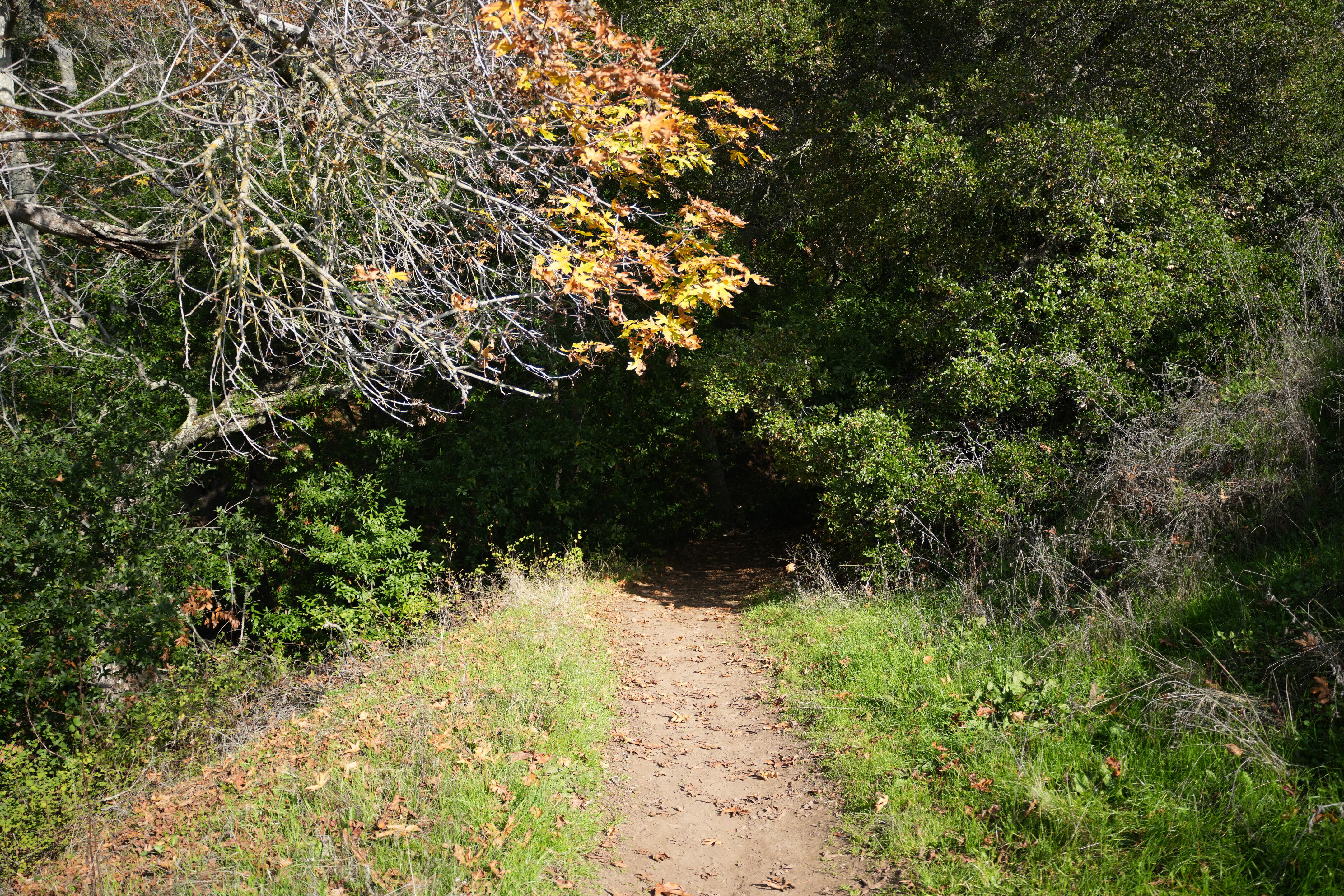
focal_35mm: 28
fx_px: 1045
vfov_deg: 46.4
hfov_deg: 65.5
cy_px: 448
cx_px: 672
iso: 320
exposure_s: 1/1000
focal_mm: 28
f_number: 4
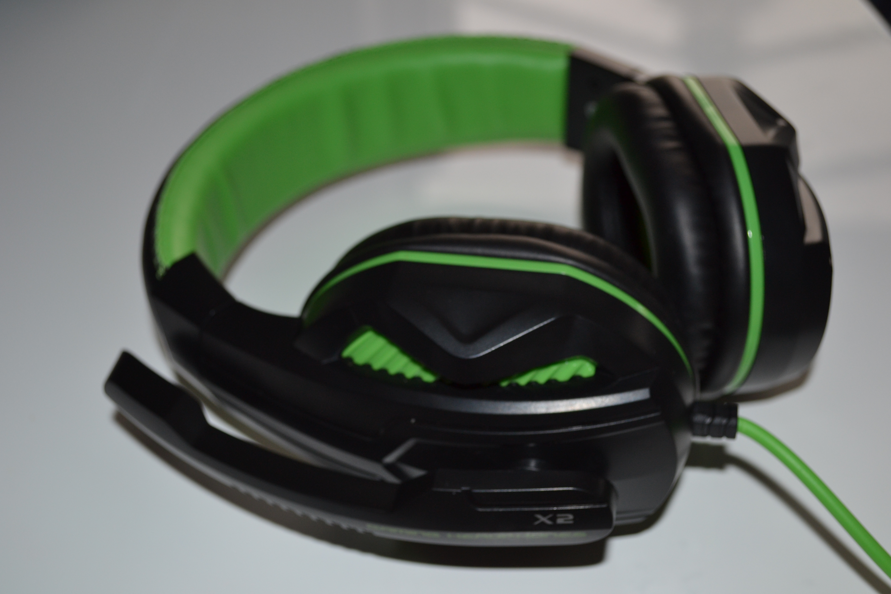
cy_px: 297
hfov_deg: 41.1
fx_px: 1188
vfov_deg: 28.1
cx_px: 446
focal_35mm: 48
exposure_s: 1/60
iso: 320
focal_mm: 32
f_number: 4.8
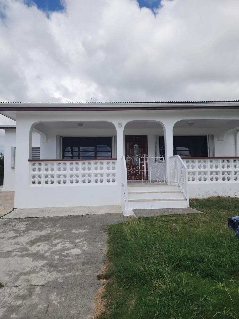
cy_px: 160
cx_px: 120
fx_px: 212
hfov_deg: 58.9
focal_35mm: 23
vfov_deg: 73.9
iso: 12
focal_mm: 6.4
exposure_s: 1/1794
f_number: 1.8
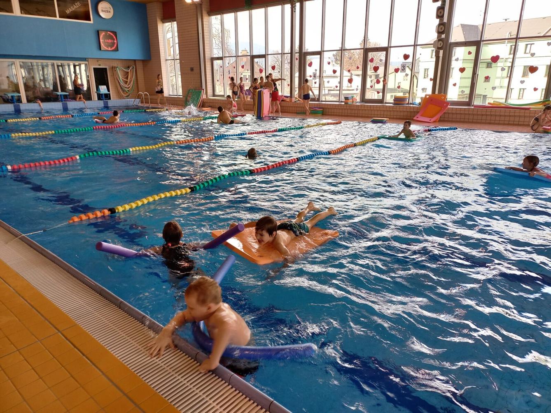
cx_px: 276
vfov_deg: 54.9
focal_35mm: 25
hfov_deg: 69.4
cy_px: 206
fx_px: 398
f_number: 1.8
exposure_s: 1/49
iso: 64
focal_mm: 4.65
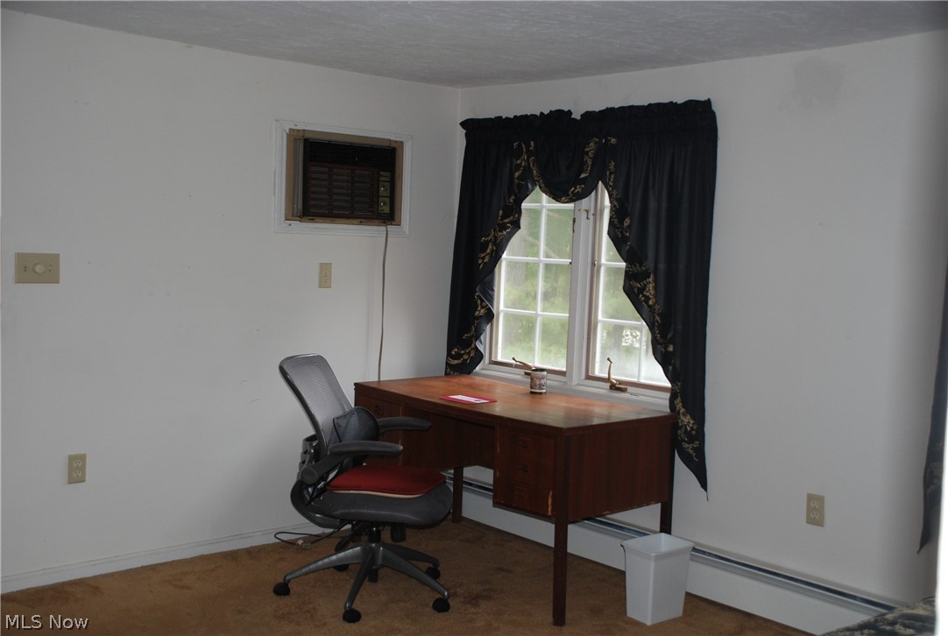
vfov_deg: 32.0
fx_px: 1108
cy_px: 318
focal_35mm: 42
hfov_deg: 46.3
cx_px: 474
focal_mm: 28
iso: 400
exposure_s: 1/60
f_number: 4
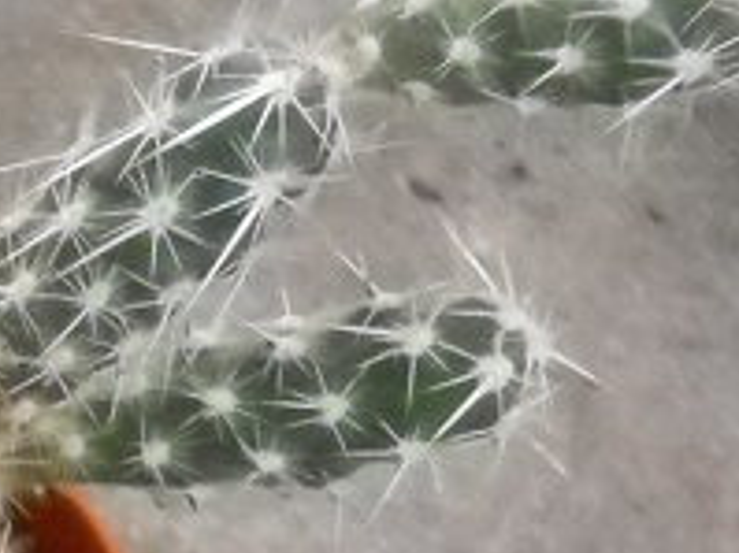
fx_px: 3520
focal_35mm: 165
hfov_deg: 11.3
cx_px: -535
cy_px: 1102
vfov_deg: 8.5
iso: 766
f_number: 3.1
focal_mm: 6.72
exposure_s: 1/125
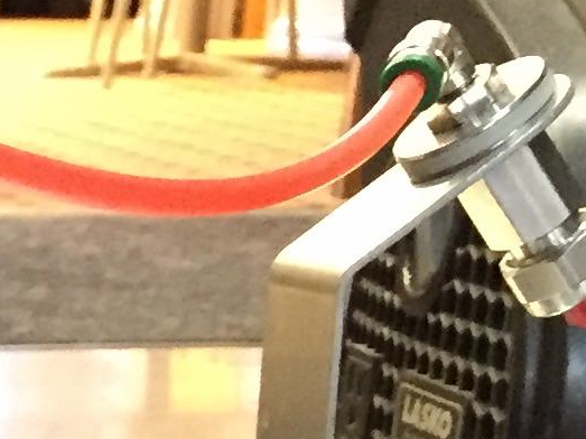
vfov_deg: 7.6
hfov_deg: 9.2
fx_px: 3063
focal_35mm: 181
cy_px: 1096
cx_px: -1045
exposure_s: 1/20
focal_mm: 4.15
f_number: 2.2
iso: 250
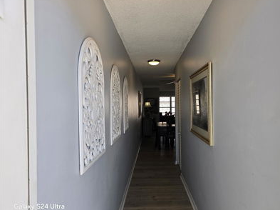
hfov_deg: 69.3
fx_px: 202
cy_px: 109
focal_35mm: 25
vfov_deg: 54.8
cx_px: 151
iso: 12
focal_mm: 6.3
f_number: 1.7
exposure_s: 1/141
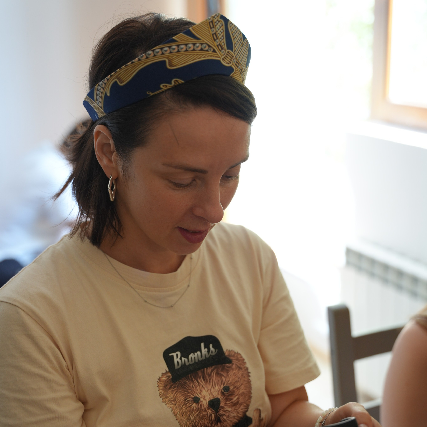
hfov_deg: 29.6
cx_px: 214
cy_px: 260
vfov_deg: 29.5
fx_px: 809
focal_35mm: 58
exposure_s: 1/125
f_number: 2.8
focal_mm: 45
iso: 400
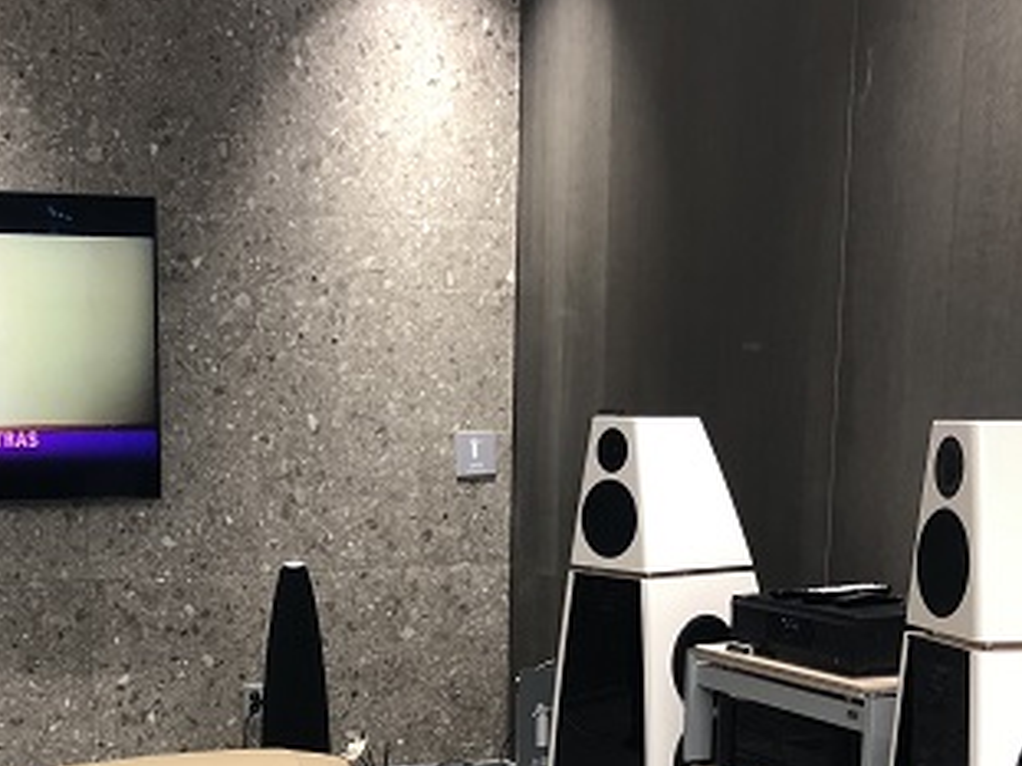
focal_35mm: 54
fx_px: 1594
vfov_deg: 26.0
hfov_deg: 35.2
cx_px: 335
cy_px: 707
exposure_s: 1/20
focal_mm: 4
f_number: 1.8
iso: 40
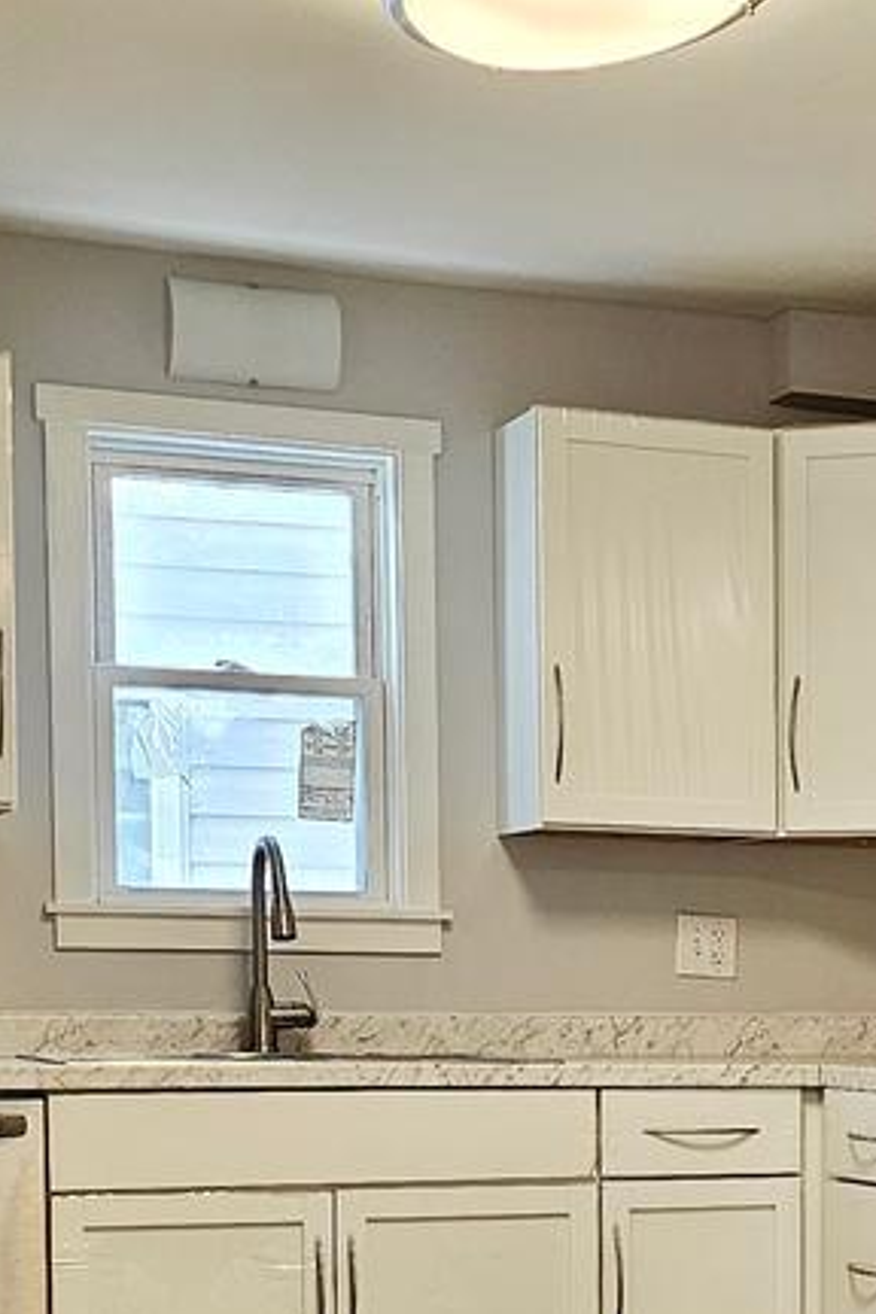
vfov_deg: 23.3
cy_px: 1162
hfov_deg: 15.3
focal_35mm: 85
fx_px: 3102
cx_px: 1135
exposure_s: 1/120
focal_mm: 6.3
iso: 125
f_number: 1.7
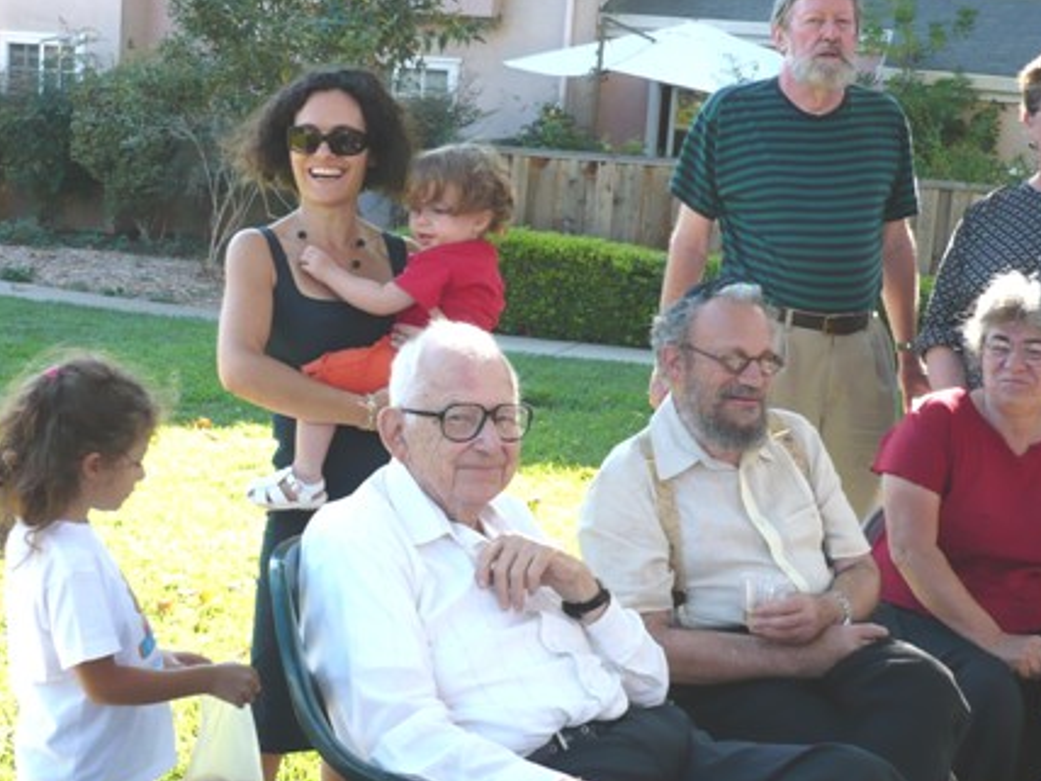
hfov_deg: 33.1
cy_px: 477
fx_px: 1744
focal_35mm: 58
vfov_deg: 25.2
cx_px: 413
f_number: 2.8
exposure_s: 1/160
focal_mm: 5.8
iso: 100
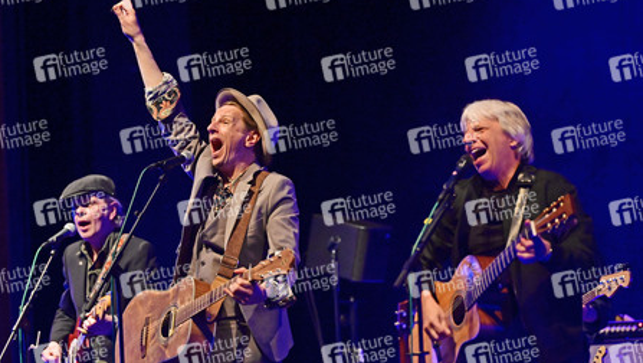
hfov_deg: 10.2
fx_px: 3599
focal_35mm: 211
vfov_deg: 5.8
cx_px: 320
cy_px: 173
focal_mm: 200
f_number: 3.5
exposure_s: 1/160
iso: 8000
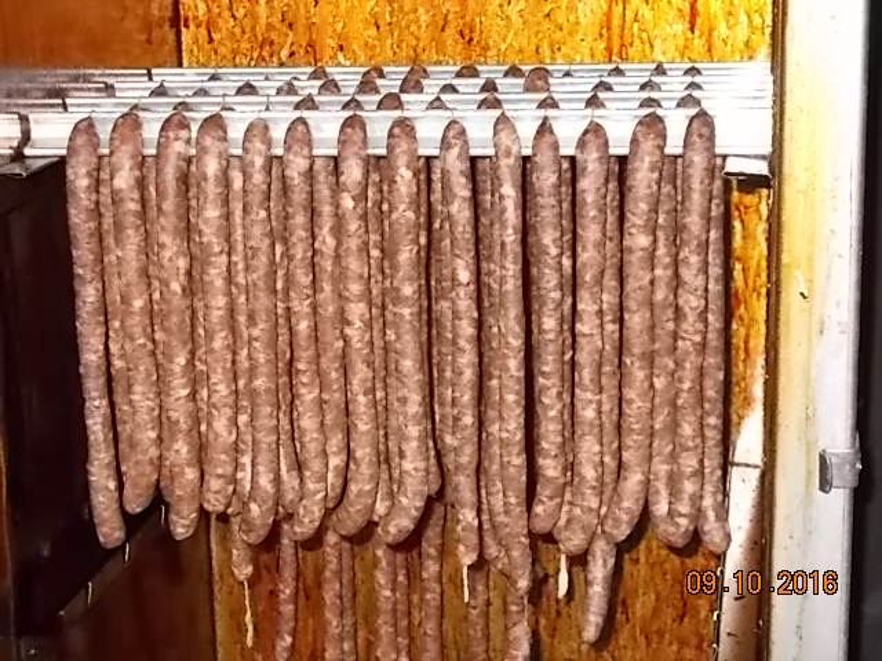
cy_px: 330
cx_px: 441
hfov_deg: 25.7
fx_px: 1936
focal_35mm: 76
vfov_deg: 19.4
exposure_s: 1/60
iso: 500
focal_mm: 13.5
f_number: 5.8
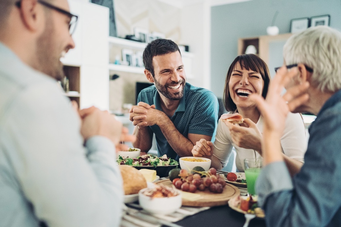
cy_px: 114
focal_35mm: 35
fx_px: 332
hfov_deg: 54.4
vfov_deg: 37.9
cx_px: 170
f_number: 1.4
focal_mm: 35
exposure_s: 1/200
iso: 6400
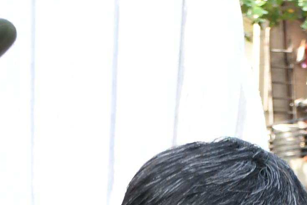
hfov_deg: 6.4
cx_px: 177
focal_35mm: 324
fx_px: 2763
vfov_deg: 4.2
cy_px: 379
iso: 250
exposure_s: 1/200
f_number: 8
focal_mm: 38
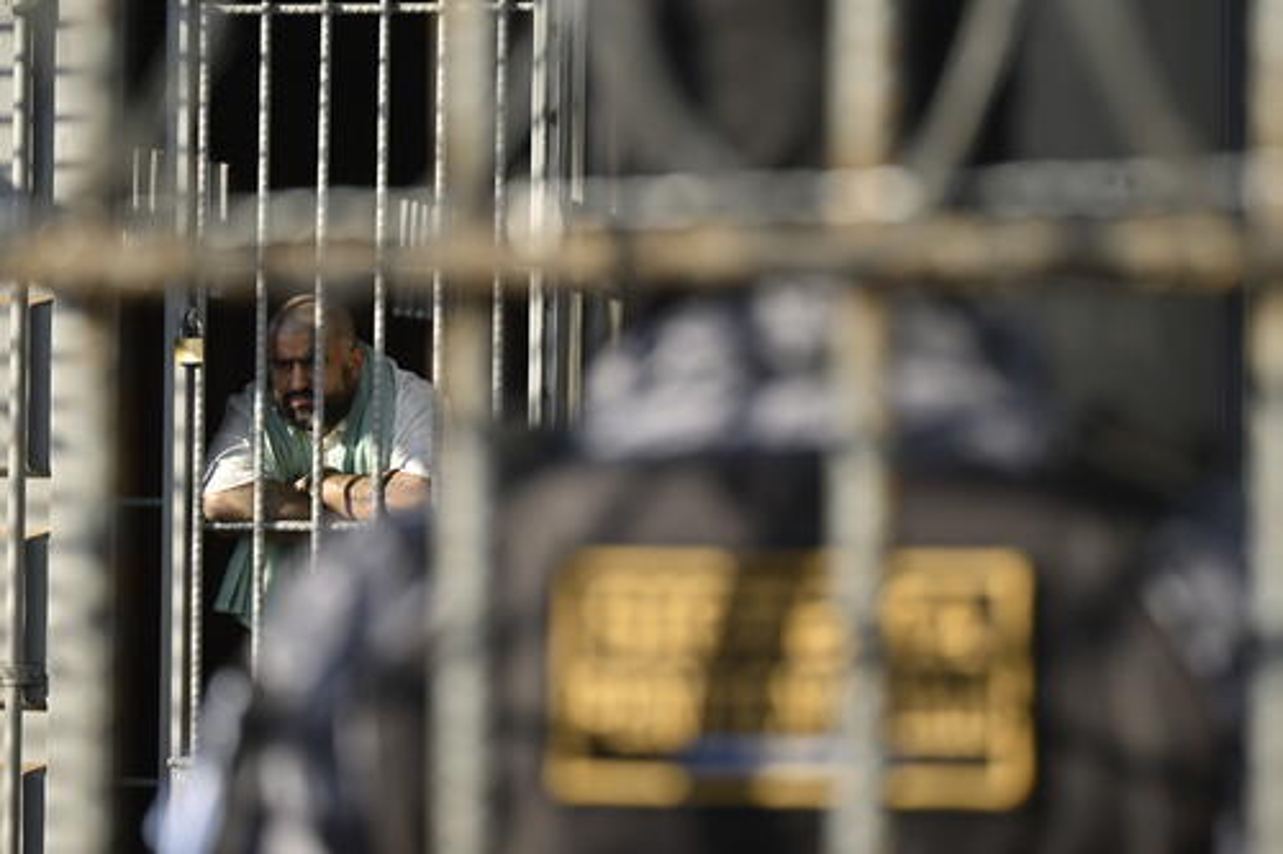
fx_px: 3741
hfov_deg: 19.5
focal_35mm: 105
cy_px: 427
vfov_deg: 13.0
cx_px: 642
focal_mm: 70
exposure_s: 1/1000
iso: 80
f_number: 2.8
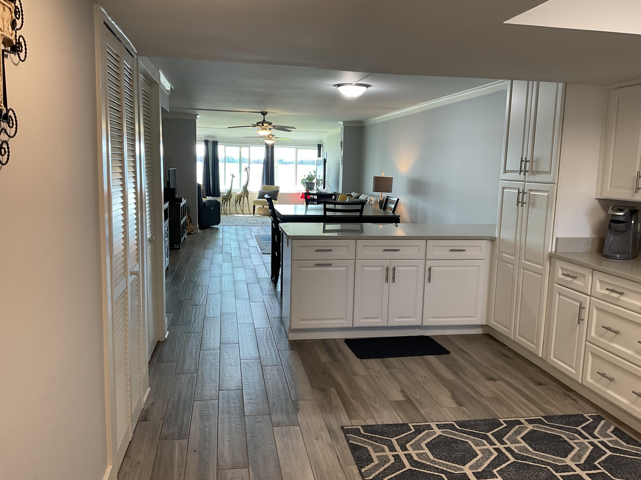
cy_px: 240
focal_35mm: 29
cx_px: 320
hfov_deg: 61.7
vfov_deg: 48.2
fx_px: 537
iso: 40
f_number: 1.8
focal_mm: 3
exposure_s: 1/60
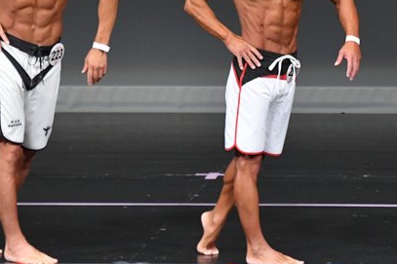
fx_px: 6614
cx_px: 304
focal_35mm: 600
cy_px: 69
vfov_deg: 2.3
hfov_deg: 3.4
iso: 4000
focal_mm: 210
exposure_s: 1/400
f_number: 5.6
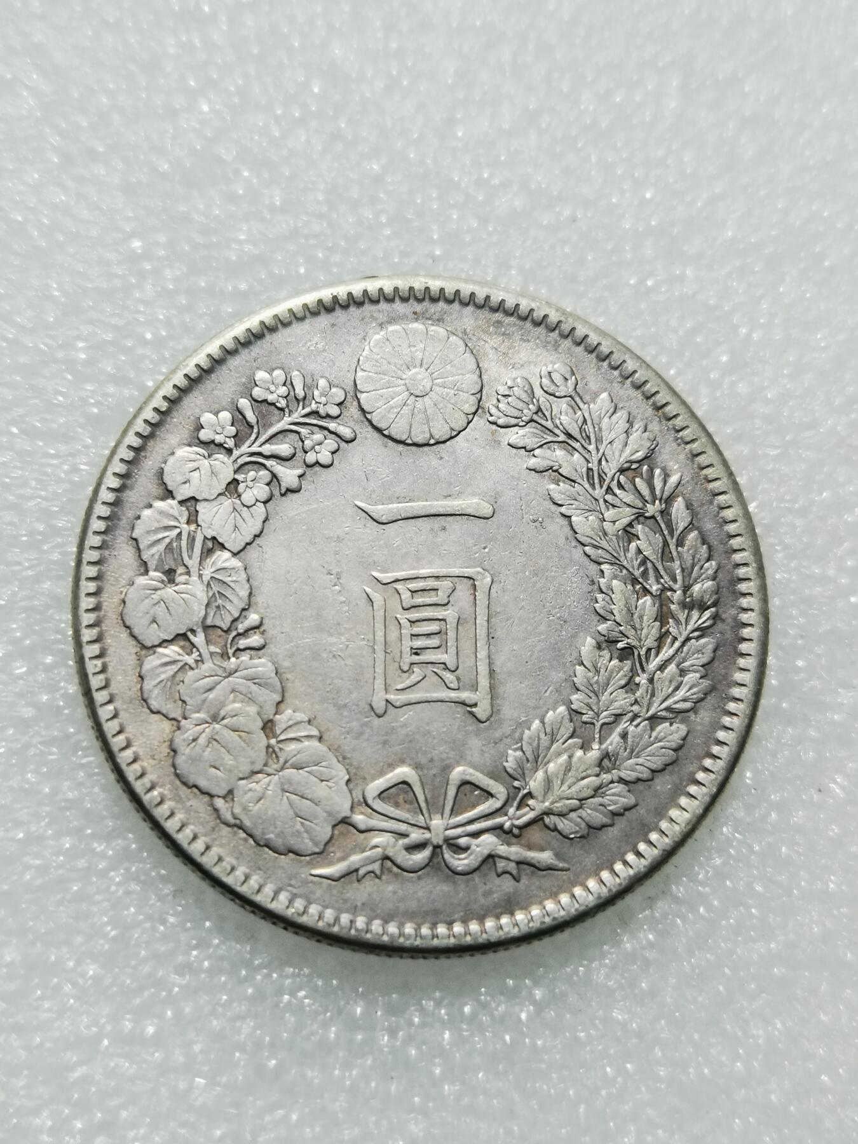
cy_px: 572
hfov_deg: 26.6
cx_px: 429
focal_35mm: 55
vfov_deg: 34.9
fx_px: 1818
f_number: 1.9
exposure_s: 1/100
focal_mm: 6.67
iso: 100
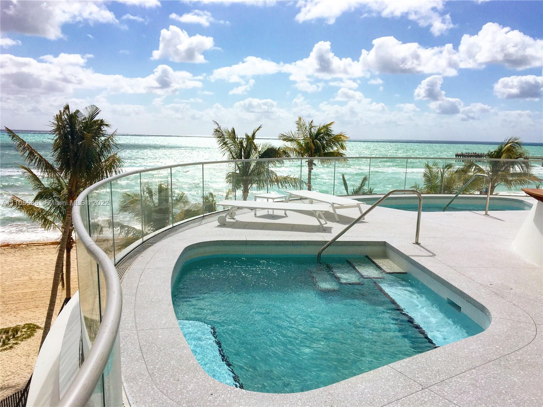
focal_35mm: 29
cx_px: 272
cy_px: 204
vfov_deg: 48.2
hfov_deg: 61.7
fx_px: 455
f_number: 2.2
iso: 25
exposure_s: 1/5495
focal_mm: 4.15
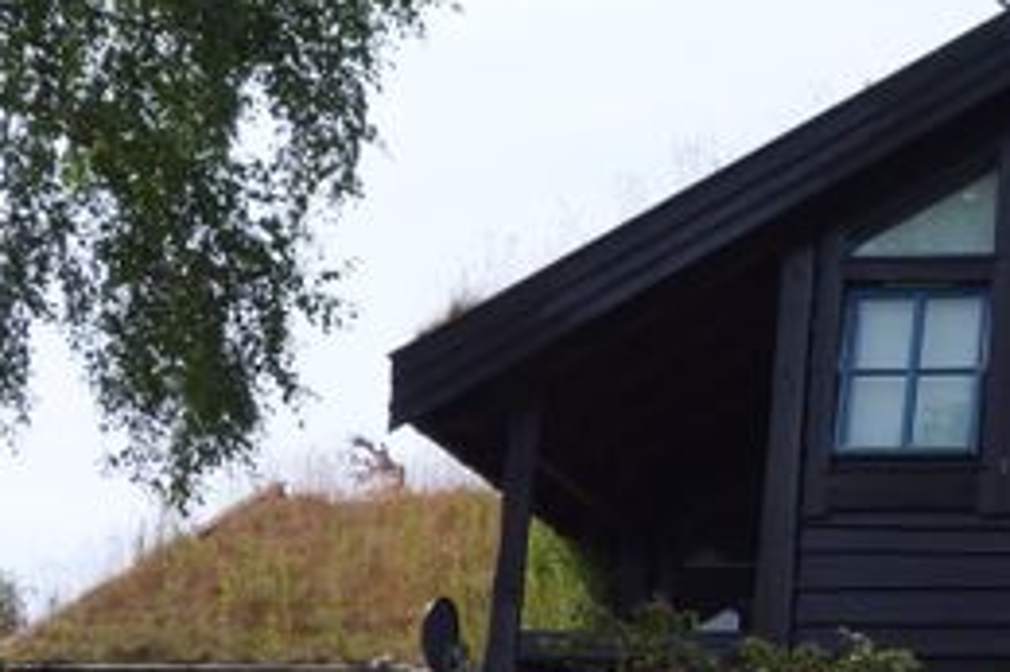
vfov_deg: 10.8
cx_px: 1134
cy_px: 505
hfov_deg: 15.7
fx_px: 3561
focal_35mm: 127
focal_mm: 20.41
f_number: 5.6
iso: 125
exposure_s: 1/500
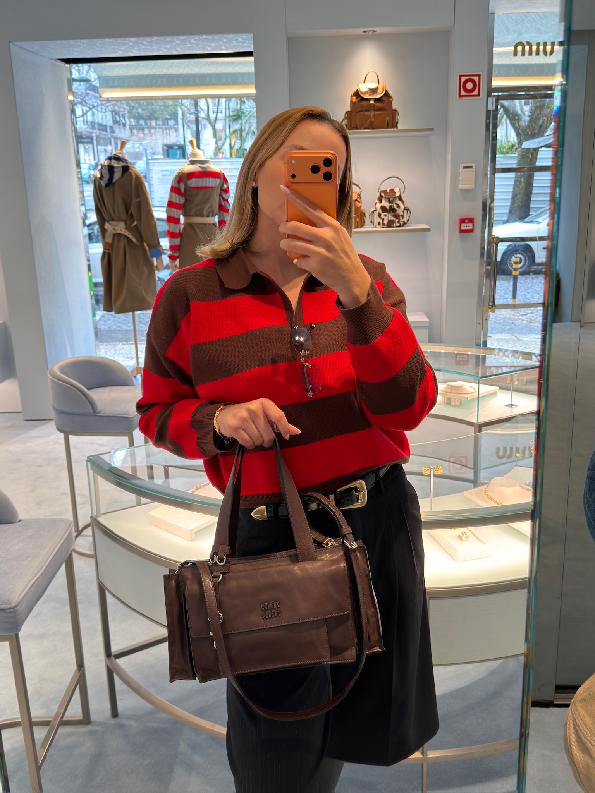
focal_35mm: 35
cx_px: 298
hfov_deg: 40.7
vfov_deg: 52.6
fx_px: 802
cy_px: 396
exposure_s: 1/100
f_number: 1.78
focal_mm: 6.76
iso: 80
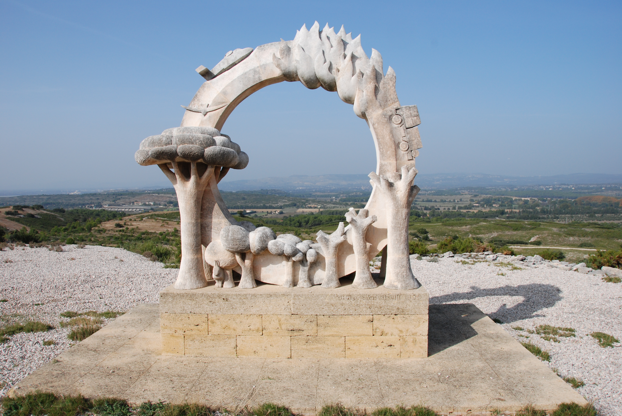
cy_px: 208
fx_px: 467
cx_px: 311
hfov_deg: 67.3
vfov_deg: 48.0
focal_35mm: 27
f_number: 10
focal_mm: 18
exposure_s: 1/400
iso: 200
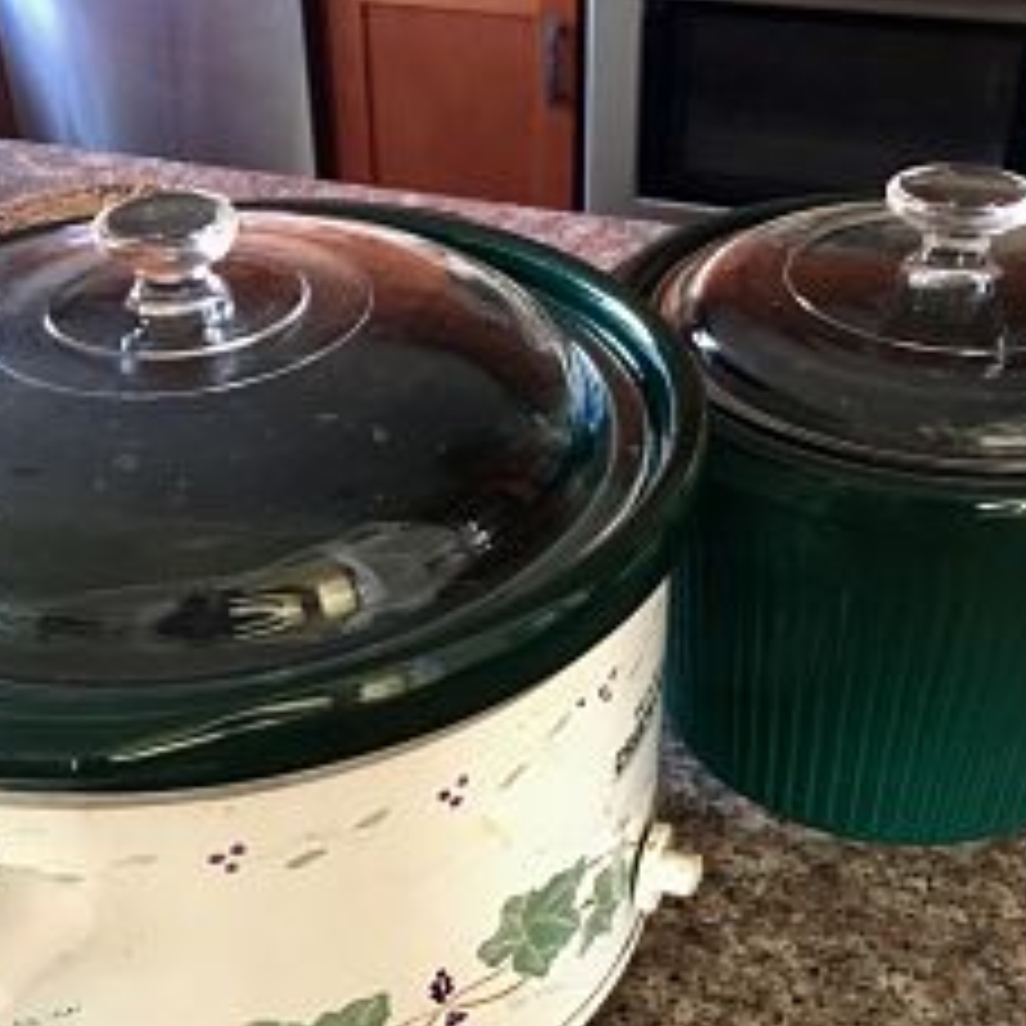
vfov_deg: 37.2
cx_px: 482
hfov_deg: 37.5
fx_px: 1509
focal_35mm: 45
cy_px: 666
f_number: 2.2
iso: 320
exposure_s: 1/15
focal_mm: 4.15
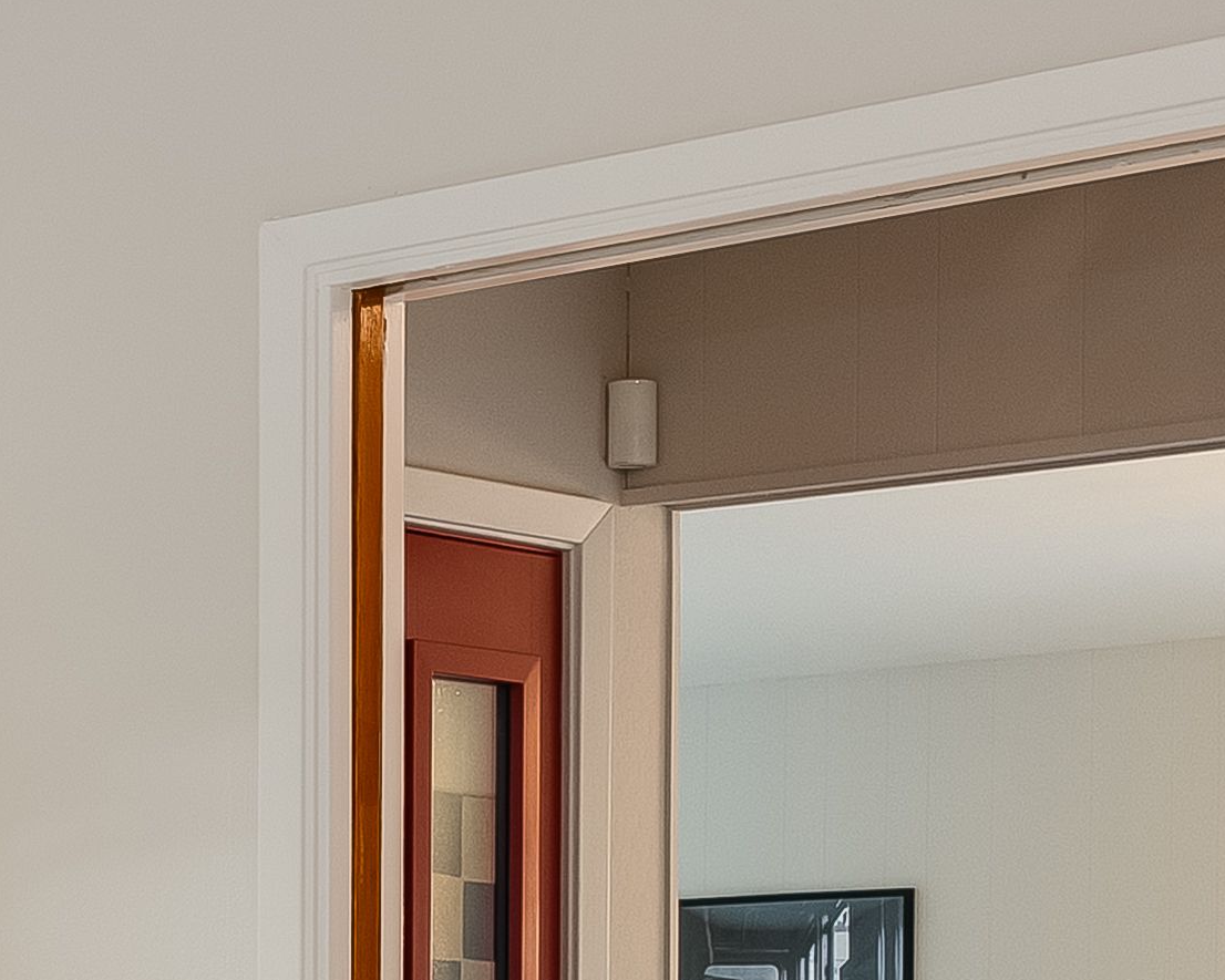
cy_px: 1153
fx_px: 4387
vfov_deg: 12.5
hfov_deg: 14.7
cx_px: -666
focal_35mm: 121
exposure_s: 1/4
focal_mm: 24
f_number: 11
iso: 200
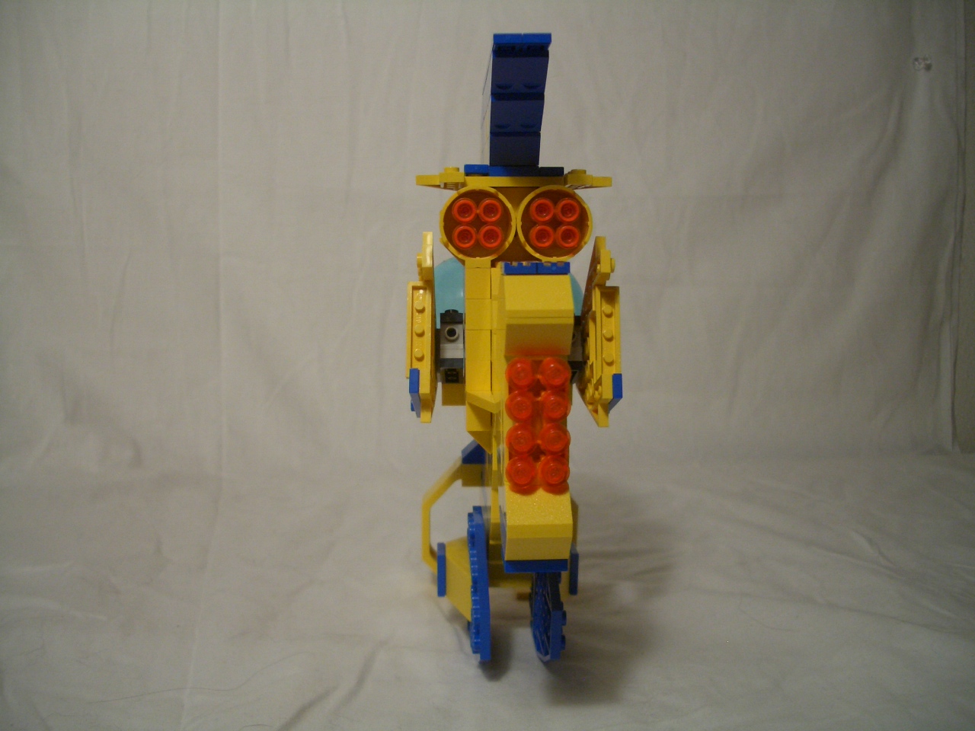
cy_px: 366
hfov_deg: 52.6
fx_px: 986
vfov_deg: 40.7
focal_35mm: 35
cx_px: 488
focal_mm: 5.8
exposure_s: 1/80
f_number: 2.6
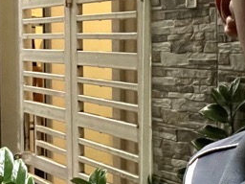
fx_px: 651
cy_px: 57
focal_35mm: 92
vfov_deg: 16.0
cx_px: 114
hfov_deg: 21.3
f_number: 2.2
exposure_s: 1/40
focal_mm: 2.71
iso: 400
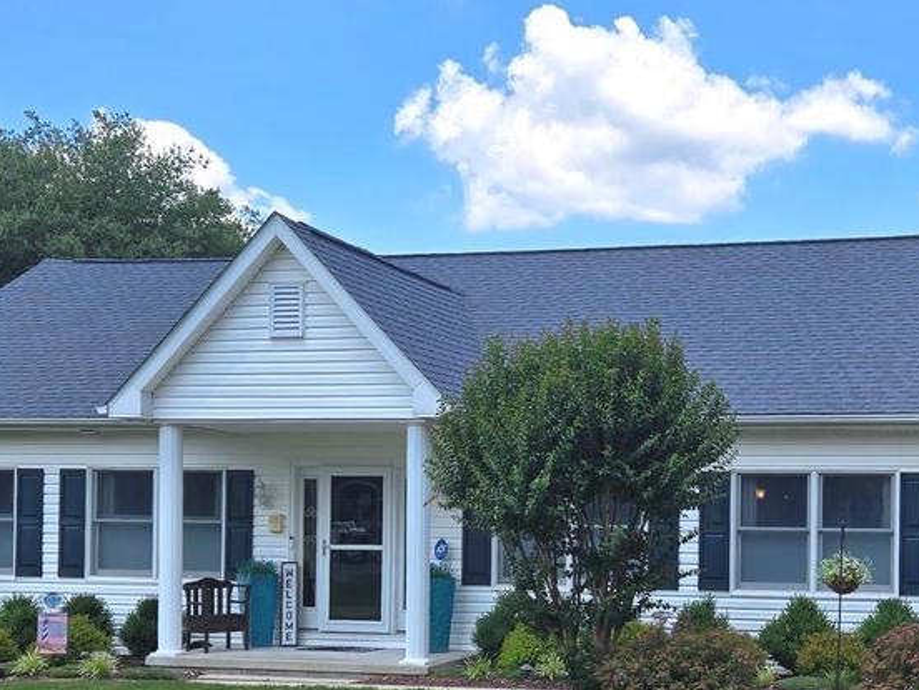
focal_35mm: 60
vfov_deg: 24.2
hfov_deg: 31.7
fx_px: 1593
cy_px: 498
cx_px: 663
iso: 25
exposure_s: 1/1238
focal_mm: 5.4
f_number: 1.8
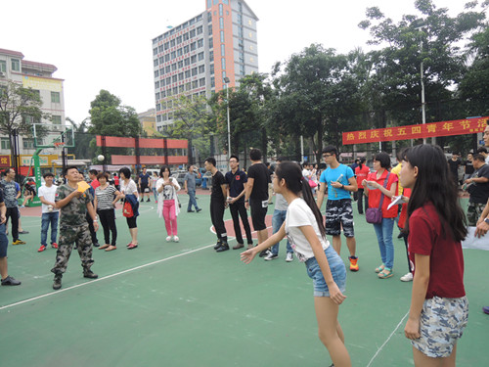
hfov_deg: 71.6
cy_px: 184
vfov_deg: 56.8
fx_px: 339
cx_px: 244
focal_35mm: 24
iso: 100
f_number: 2.8
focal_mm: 4.3
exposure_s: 1/400
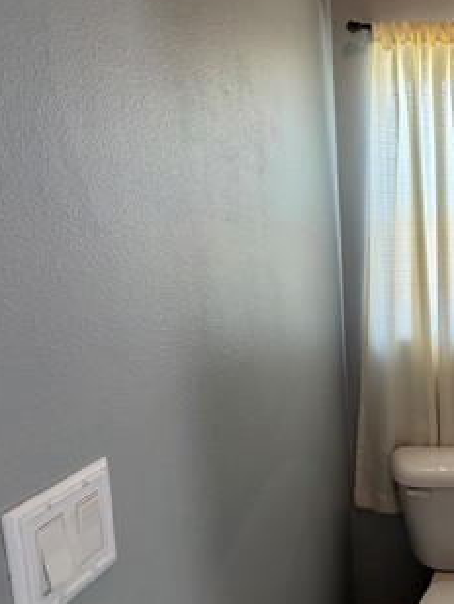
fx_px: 507
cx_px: 458
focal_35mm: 29
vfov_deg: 61.5
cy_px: 330
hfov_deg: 41.7
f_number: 2.2
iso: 160
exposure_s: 1/60
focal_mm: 2.22
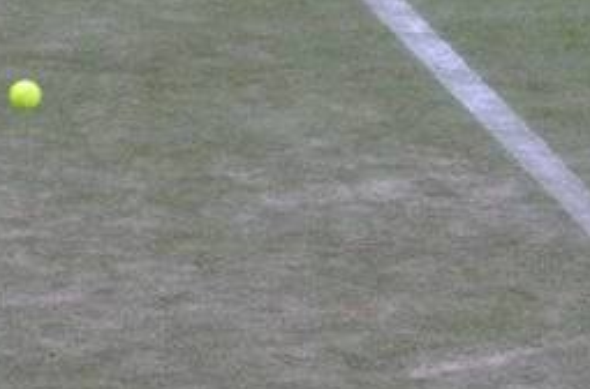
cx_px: -72
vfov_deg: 1.4
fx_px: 16165
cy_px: 13
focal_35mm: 990
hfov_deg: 2.1
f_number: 5.3
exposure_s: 1/640
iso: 1600
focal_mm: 240
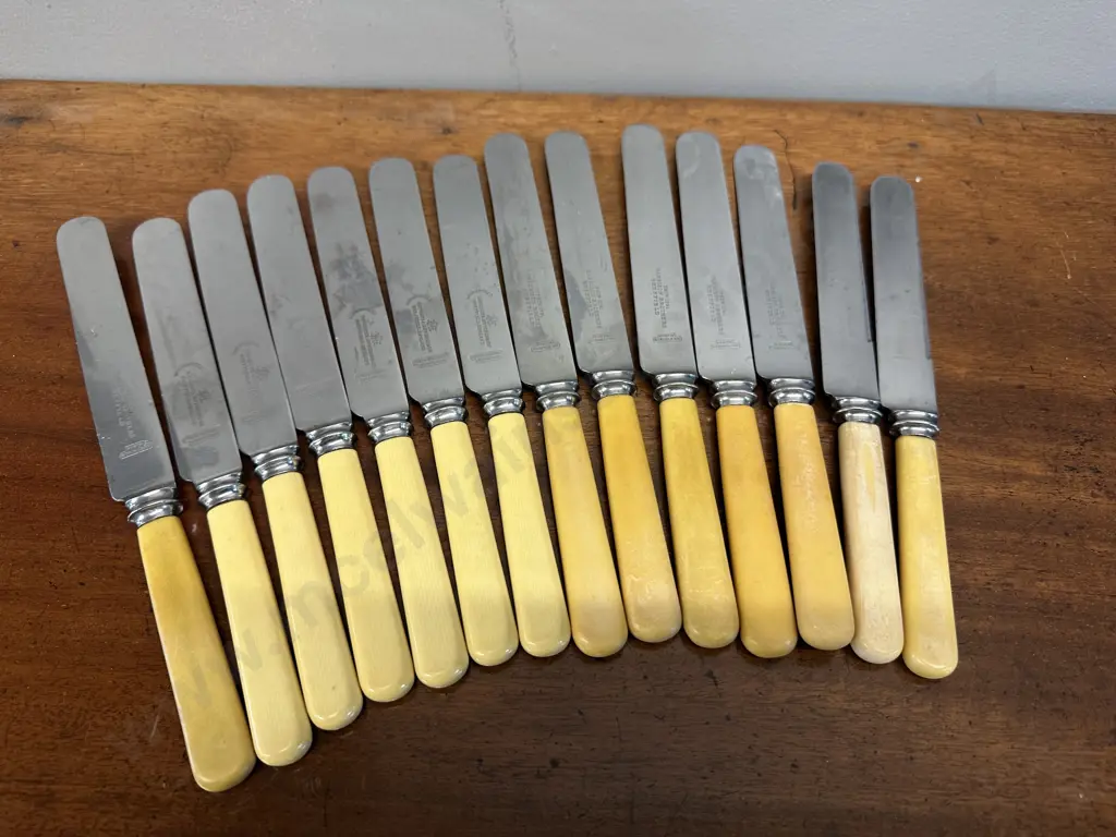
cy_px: 418
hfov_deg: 71.6
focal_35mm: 24
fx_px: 774
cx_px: 558
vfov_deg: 56.8
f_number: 1.78
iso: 160
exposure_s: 1/50
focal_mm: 6.86
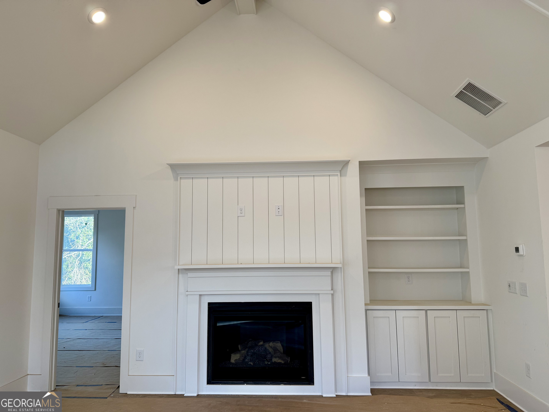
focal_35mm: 24
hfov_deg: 71.6
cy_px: 206
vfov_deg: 56.8
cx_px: 274
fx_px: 381
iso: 100
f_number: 1.78
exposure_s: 1/120
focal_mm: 6.76
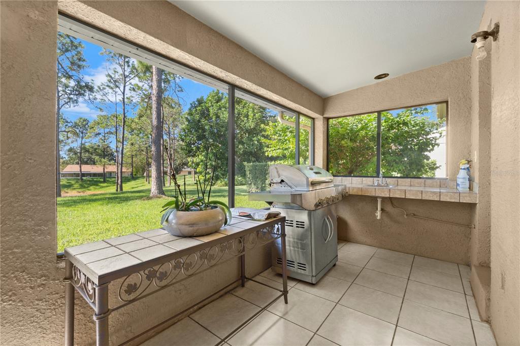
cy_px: 173
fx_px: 217
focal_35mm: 15
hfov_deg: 100.4
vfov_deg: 77.3
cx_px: 260
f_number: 8
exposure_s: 1/5
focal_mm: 10
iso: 100
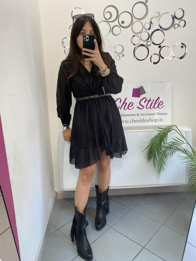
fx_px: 196
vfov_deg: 67.3
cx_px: 98
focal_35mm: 26
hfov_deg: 53.1
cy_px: 130
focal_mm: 4.25
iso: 125
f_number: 1.8
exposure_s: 1/120
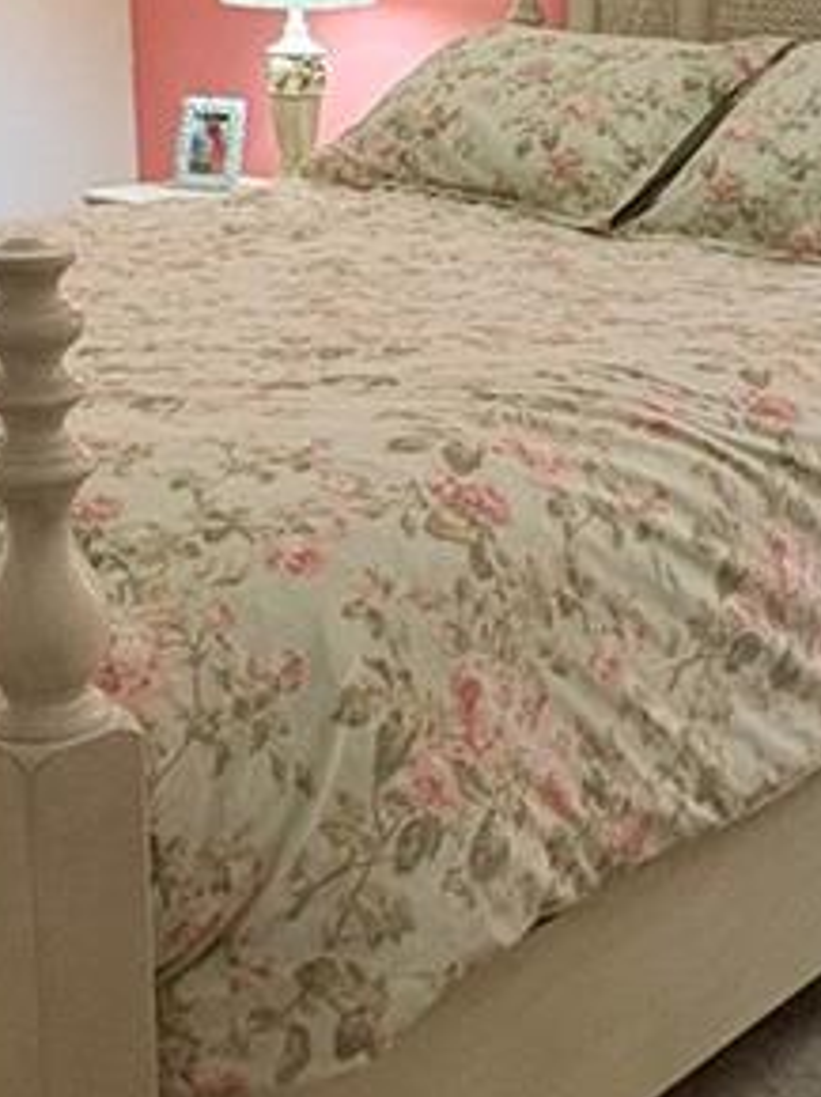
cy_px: 352
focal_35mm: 58
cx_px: 560
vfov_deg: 32.9
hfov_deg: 25.0
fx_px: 1837
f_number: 2.2
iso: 500
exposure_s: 1/60
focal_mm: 2.22
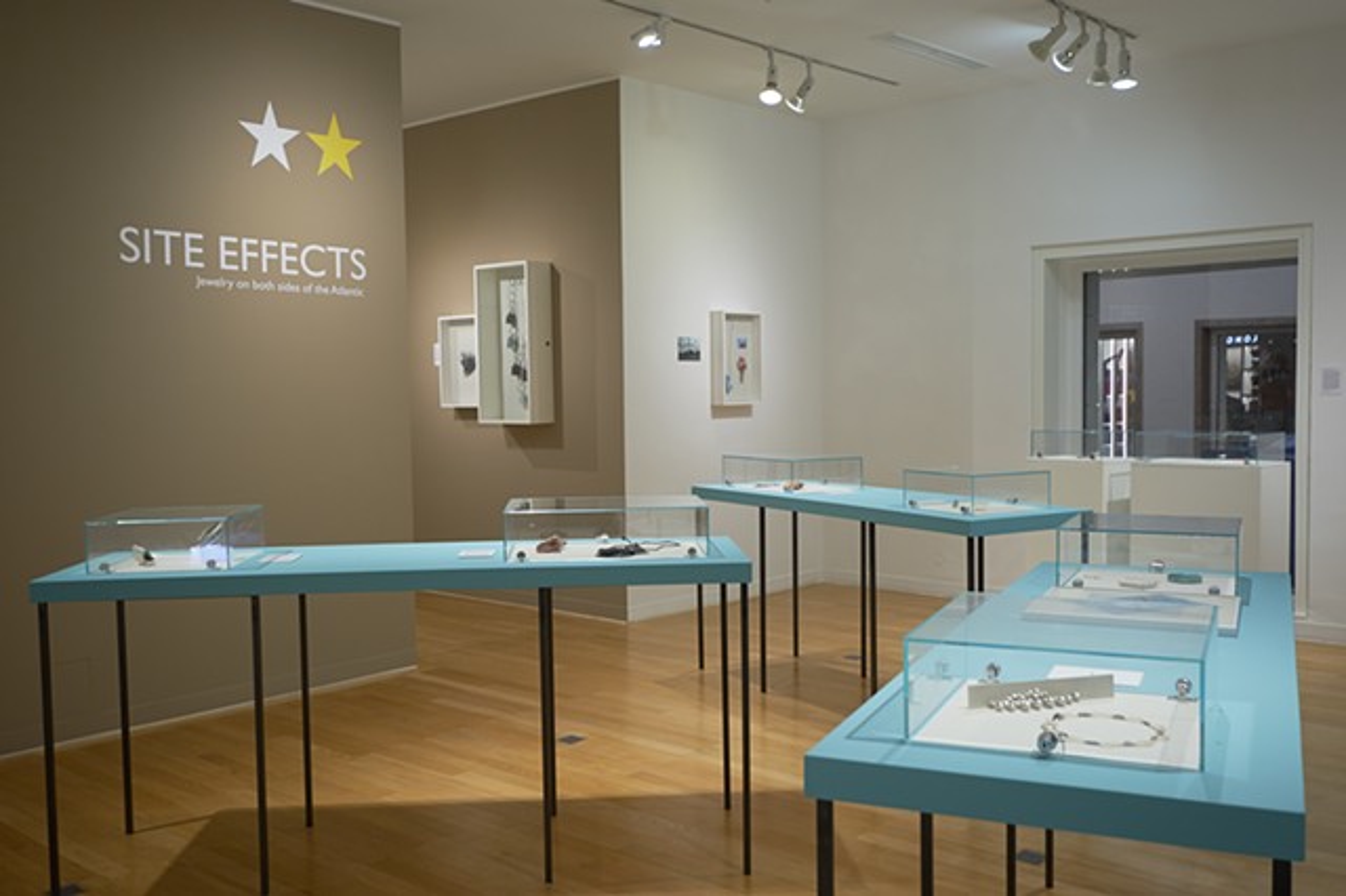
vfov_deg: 39.9
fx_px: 1233
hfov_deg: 57.2
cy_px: 448
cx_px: 673
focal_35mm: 33
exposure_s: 1/160
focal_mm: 21.9
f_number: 4
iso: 500
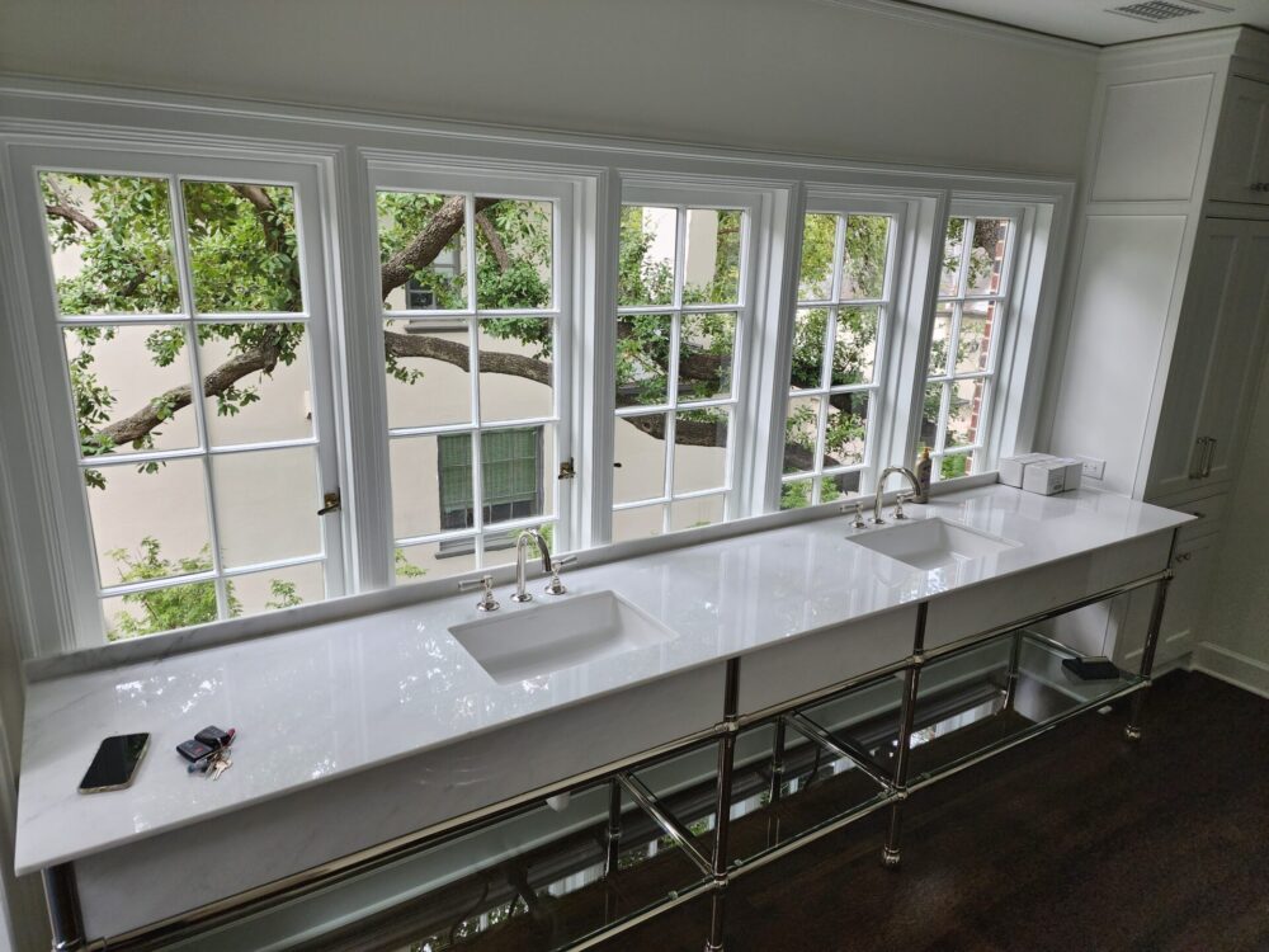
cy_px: 476
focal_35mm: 23
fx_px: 843
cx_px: 634
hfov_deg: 73.9
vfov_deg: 58.9
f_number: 1.8
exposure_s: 1/180
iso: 80
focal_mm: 6.4
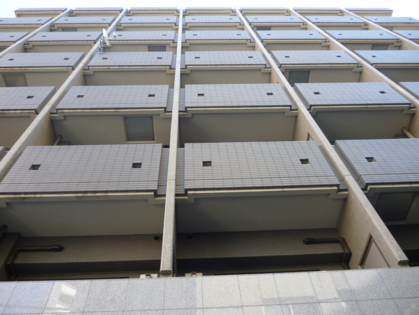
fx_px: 339
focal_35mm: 28
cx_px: 210
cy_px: 158
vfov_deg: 49.7
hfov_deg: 63.4
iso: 125
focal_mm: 5
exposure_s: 1/60
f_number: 3.1
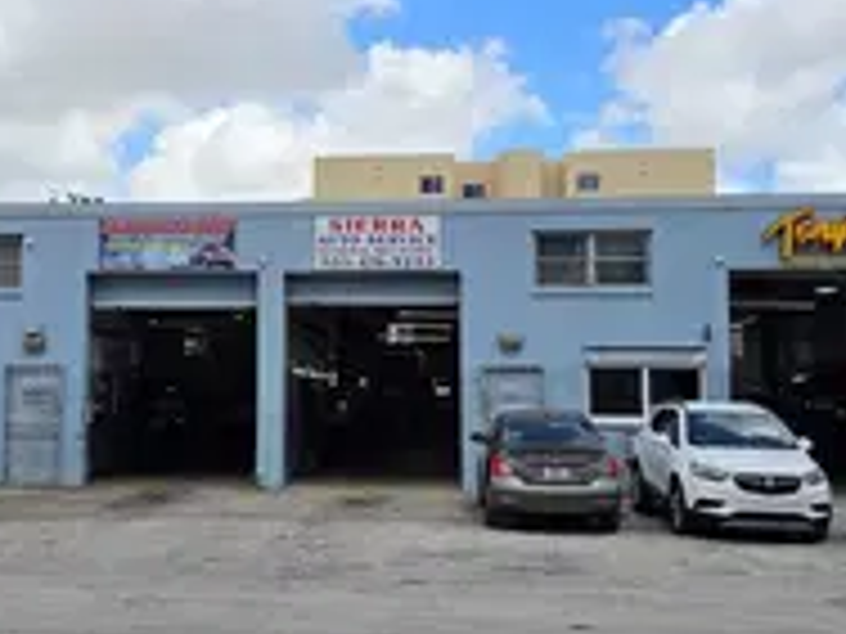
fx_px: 1198
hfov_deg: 38.6
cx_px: 310
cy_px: 315
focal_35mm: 49
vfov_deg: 29.7
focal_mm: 6.3
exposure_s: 1/885
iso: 12
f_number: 1.7
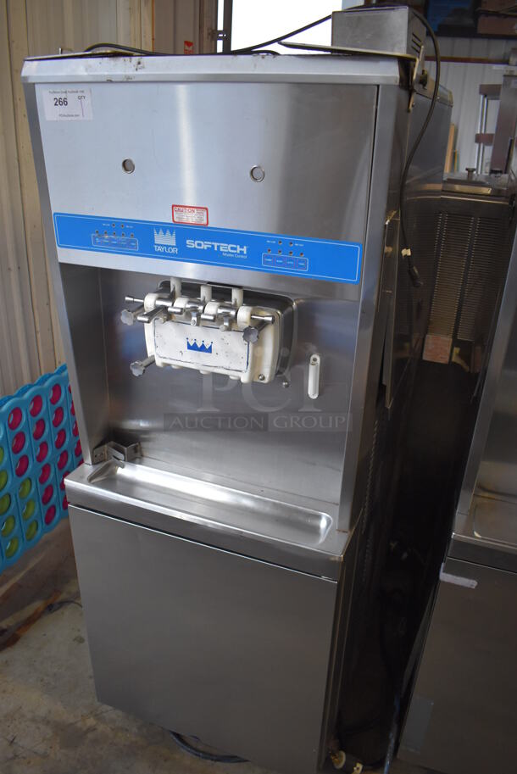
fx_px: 581
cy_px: 387
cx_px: 258
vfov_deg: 67.3
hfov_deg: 48.0
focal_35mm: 27
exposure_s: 1/125
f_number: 3.5
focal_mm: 18
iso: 1800
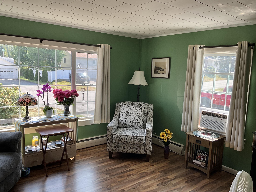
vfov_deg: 48.2
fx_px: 214
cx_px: 128
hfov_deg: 61.7
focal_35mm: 29
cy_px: 96
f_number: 1.8
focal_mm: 3
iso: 25
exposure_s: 1/122
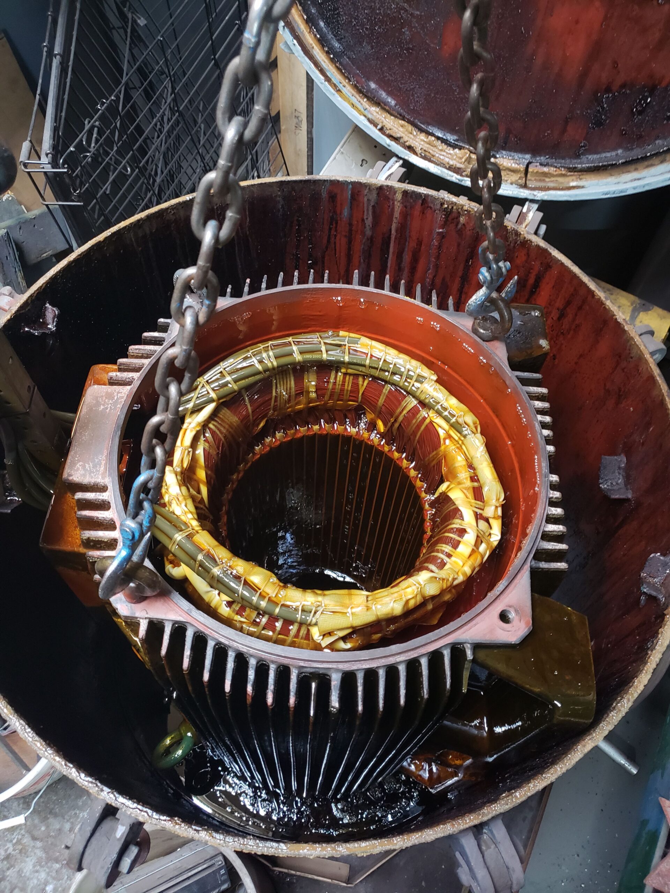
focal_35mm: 26
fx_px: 671
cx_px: 335
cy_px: 446
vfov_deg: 67.3
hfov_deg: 53.1
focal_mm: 4.3
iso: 250
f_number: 1.5
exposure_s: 1/11
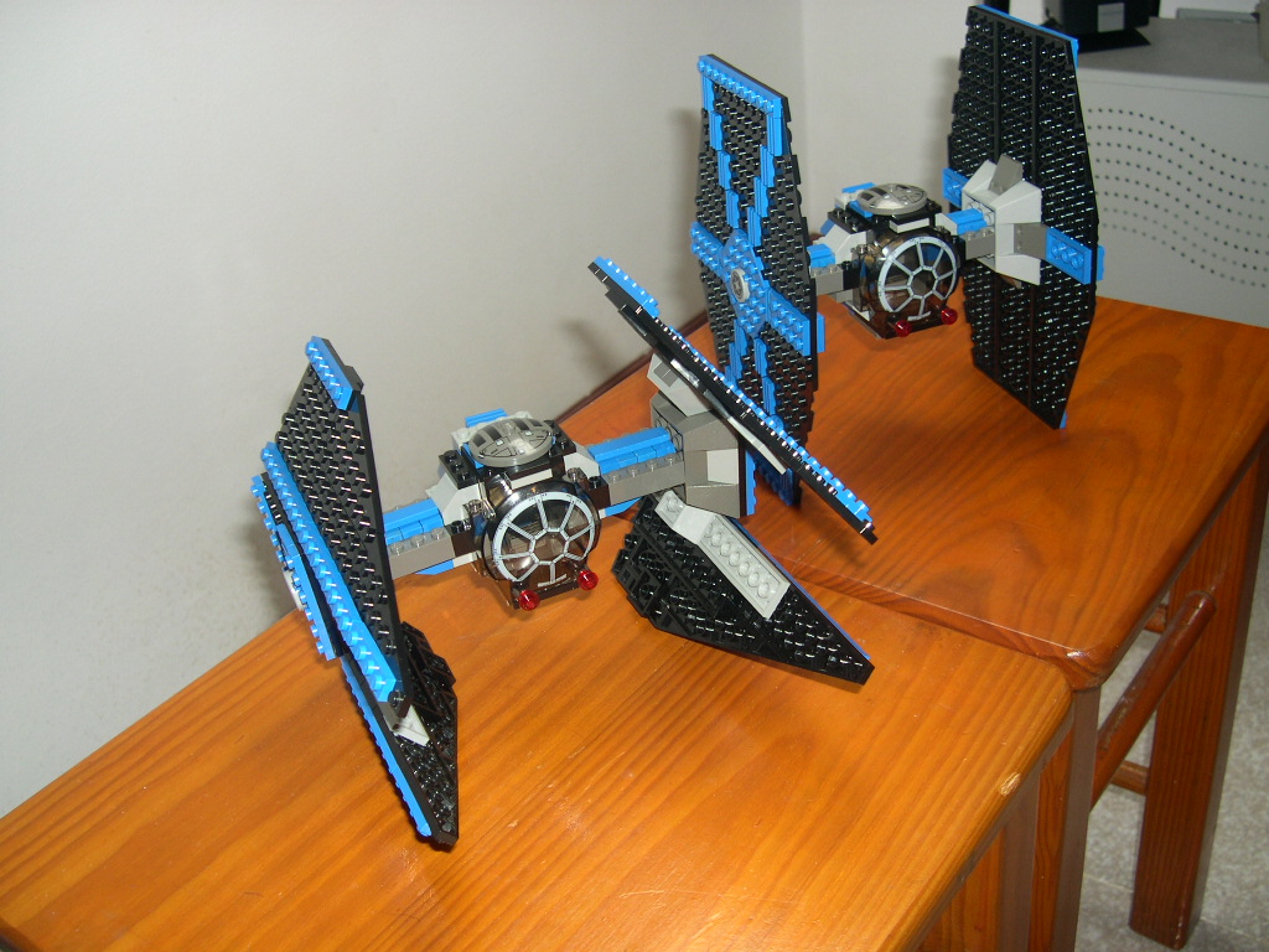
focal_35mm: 38
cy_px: 476
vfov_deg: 37.7
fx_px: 1393
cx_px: 634
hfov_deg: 49.0
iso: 100
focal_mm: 8
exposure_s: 1/60
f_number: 2.8
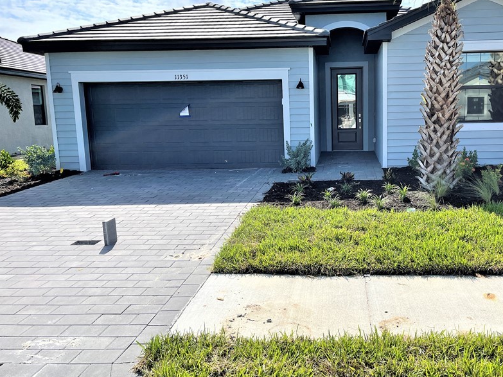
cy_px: 191
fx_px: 494
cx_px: 317
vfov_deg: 41.8
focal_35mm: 34
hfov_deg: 53.3
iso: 32
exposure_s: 1/4049
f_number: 1.6
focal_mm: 5.1
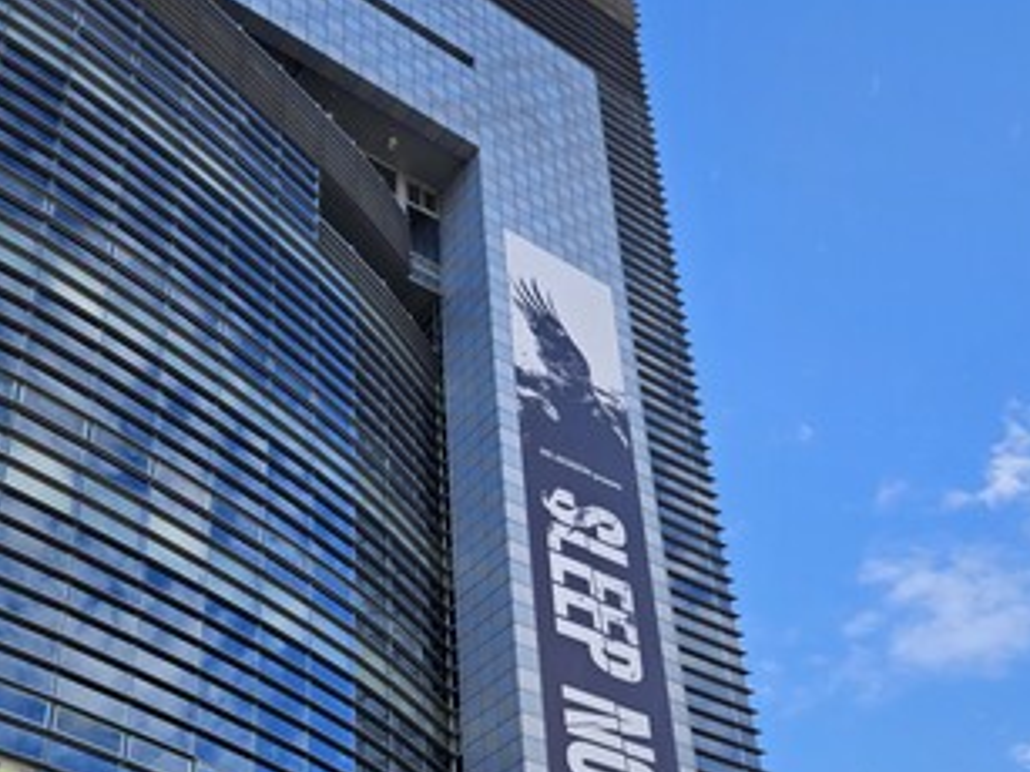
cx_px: 413
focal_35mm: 45
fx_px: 1338
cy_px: 631
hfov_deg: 41.9
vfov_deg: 31.2
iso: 25
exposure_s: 1/841
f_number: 1.8
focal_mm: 5.4
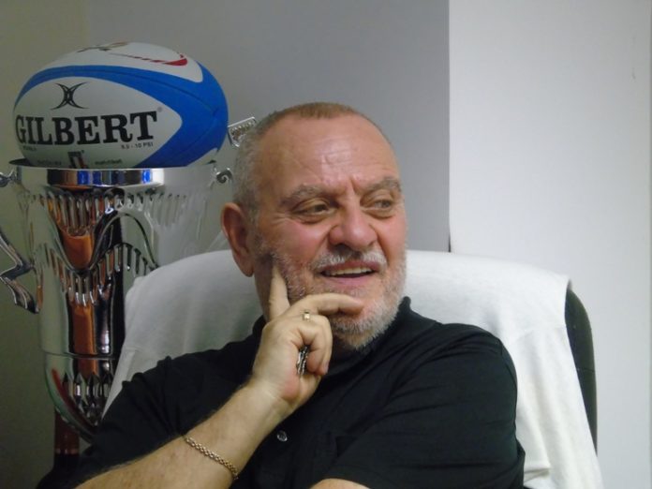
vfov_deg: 7.0
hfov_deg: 9.3
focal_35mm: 212
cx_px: 326
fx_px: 3993
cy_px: 244
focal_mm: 38
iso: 800
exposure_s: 1/40
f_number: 4.7
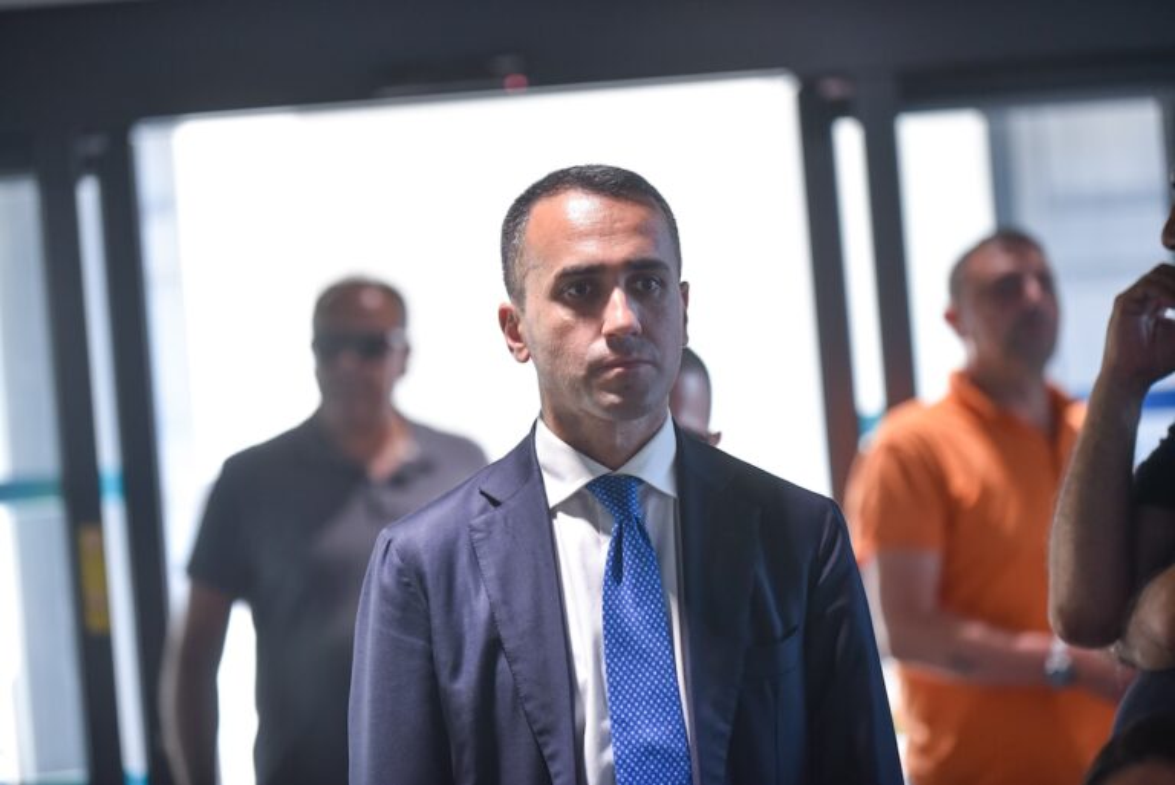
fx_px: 4409
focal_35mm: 135
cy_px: 392
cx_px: 588
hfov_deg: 15.2
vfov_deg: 10.2
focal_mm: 135
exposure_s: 1/320
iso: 2000
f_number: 2.8
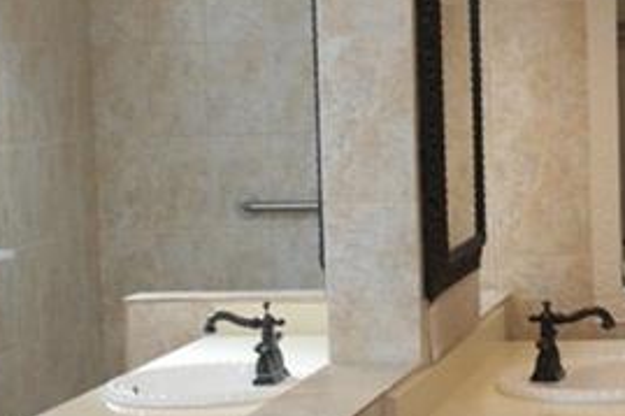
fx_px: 1978
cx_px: 448
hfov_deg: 17.9
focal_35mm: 114
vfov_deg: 12.0
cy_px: 258
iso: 400
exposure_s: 1/80
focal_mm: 20
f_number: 3.5
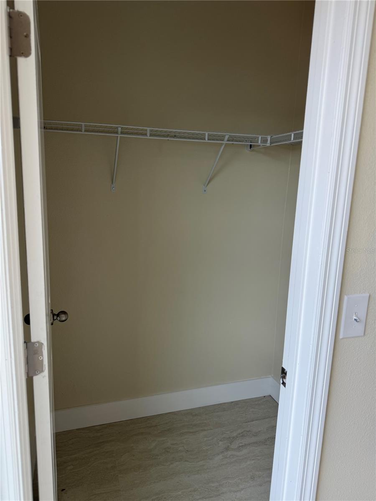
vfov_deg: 71.6
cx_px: 188
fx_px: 348
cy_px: 250
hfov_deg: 56.8
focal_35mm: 24
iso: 50
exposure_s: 1/135
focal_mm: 6.76
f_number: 1.78
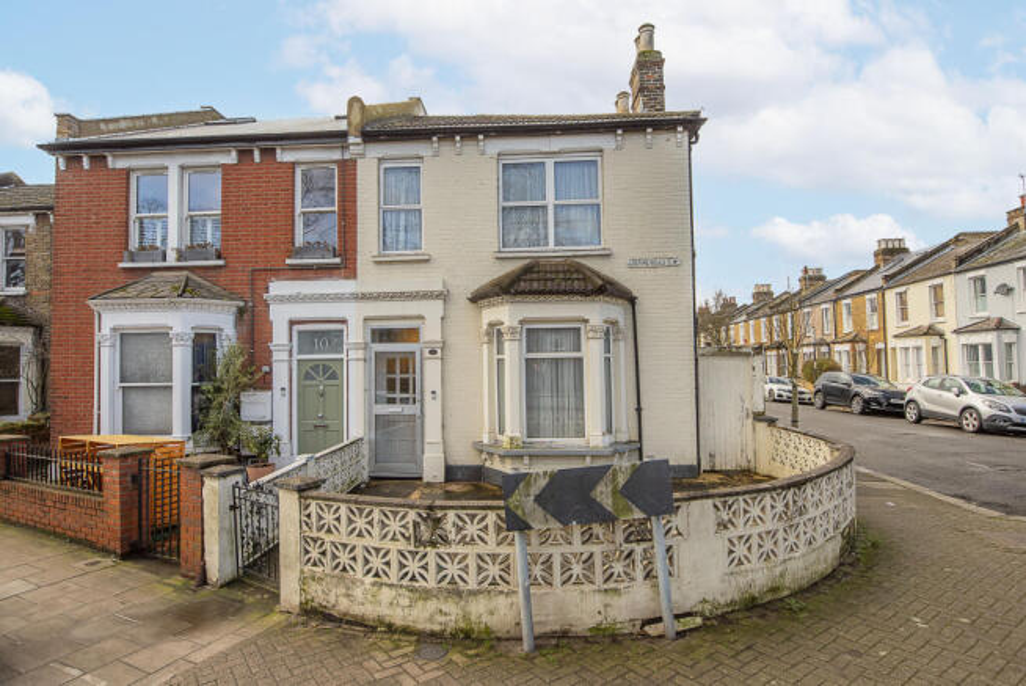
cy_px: 343
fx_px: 456
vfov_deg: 73.8
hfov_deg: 96.7
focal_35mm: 16
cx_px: 513
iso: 500
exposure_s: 1/1250
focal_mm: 16
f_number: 5.6
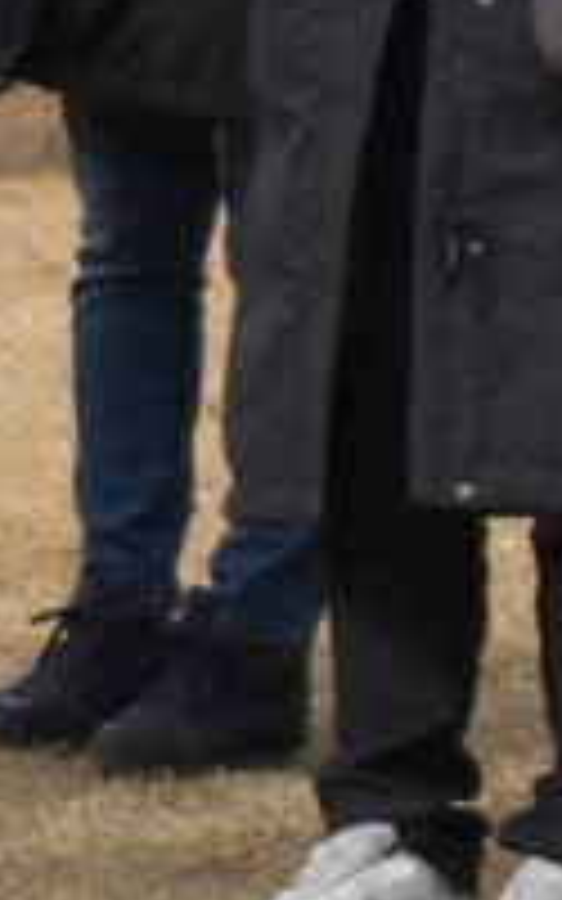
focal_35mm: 273
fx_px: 6690
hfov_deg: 4.8
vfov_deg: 7.6
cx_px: 4
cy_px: -261
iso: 200
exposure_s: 1/1000
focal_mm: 22
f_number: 3.8
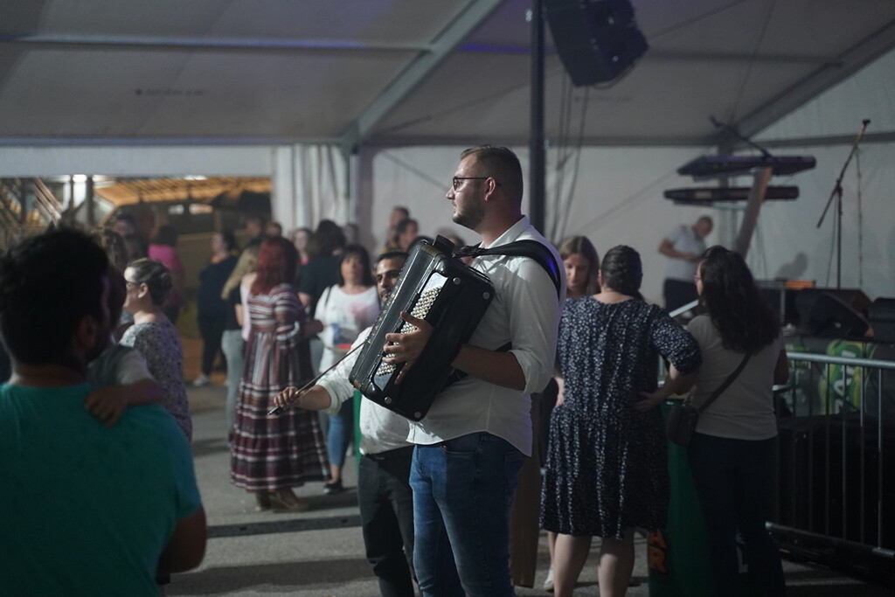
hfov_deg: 27.0
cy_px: 298
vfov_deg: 18.2
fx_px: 1865
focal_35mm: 75
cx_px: 448
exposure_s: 1/60
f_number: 2.8
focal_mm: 75
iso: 4000
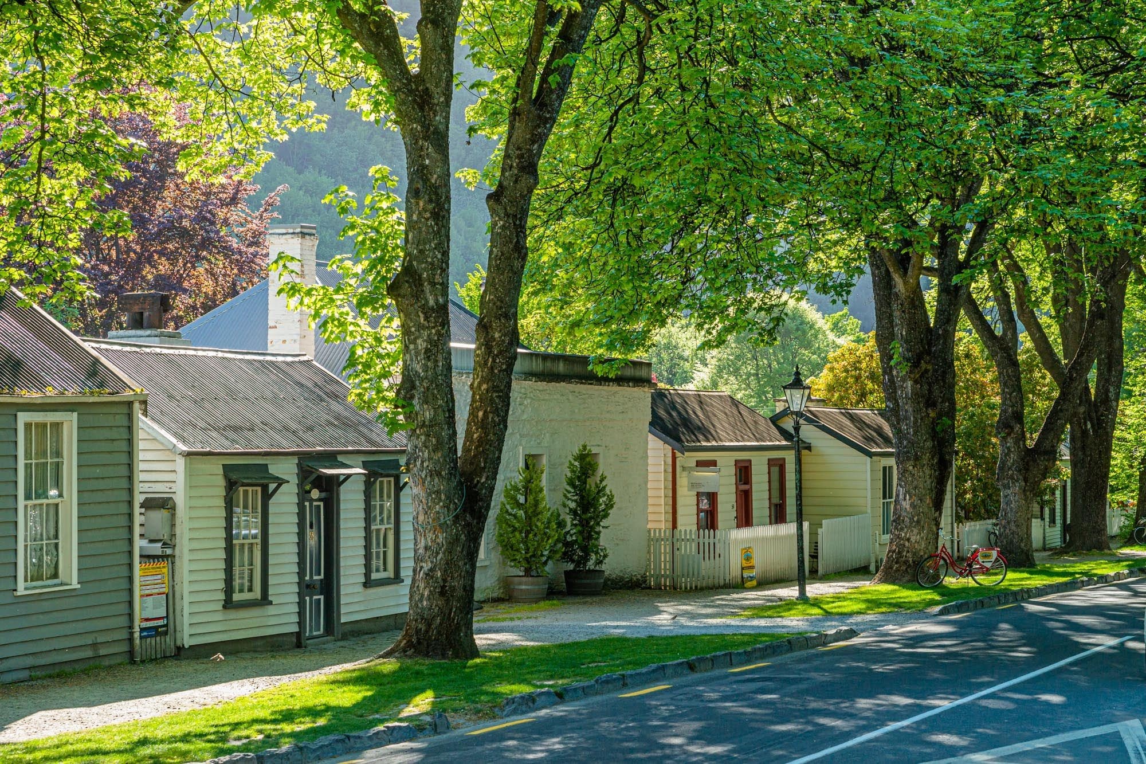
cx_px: 573
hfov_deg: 28.8
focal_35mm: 70
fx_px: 2228
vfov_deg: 19.5
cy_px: 382
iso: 500
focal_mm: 70
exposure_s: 1/160
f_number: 9
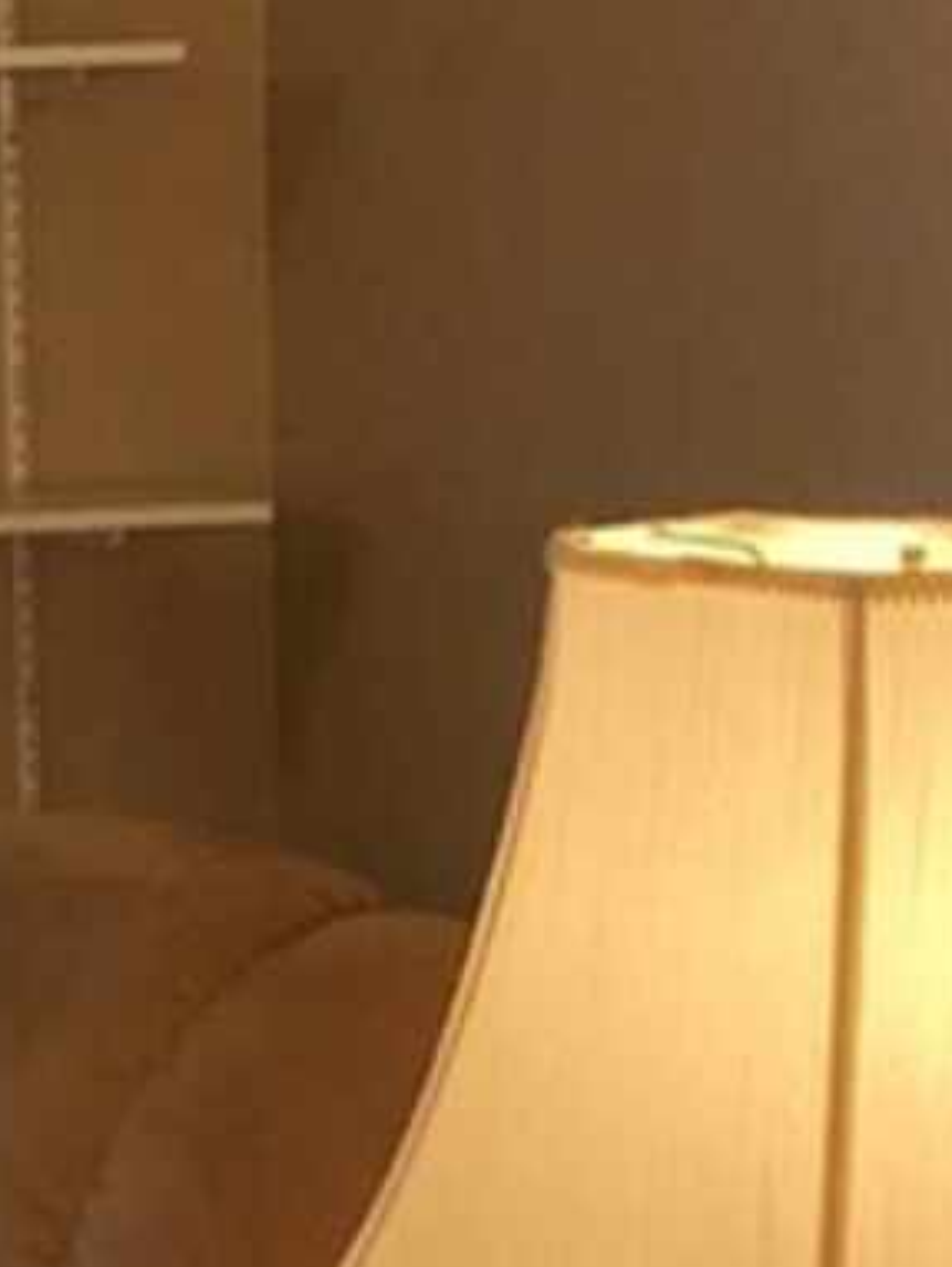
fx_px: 4579
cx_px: -199
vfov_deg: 15.7
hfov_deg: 11.6
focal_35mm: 125
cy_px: 488
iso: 250
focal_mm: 3.99
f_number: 1.8
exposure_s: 1/60
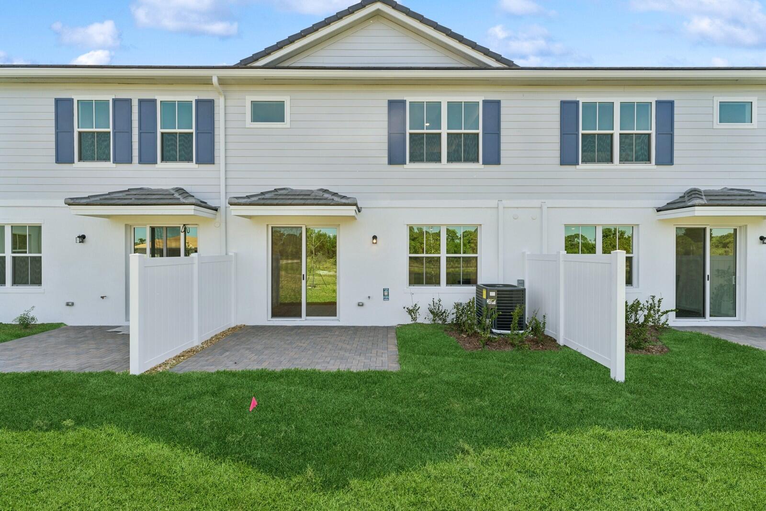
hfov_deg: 104.3
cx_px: 383
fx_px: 298
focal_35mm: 14
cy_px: 256
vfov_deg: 81.2
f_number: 8
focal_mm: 14
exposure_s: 1/250
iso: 100
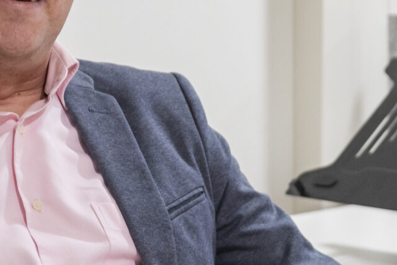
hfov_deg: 10.7
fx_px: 2118
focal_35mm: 192
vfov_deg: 7.1
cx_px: 352
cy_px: 292
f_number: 2.8
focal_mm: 48
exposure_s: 1/200
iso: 800
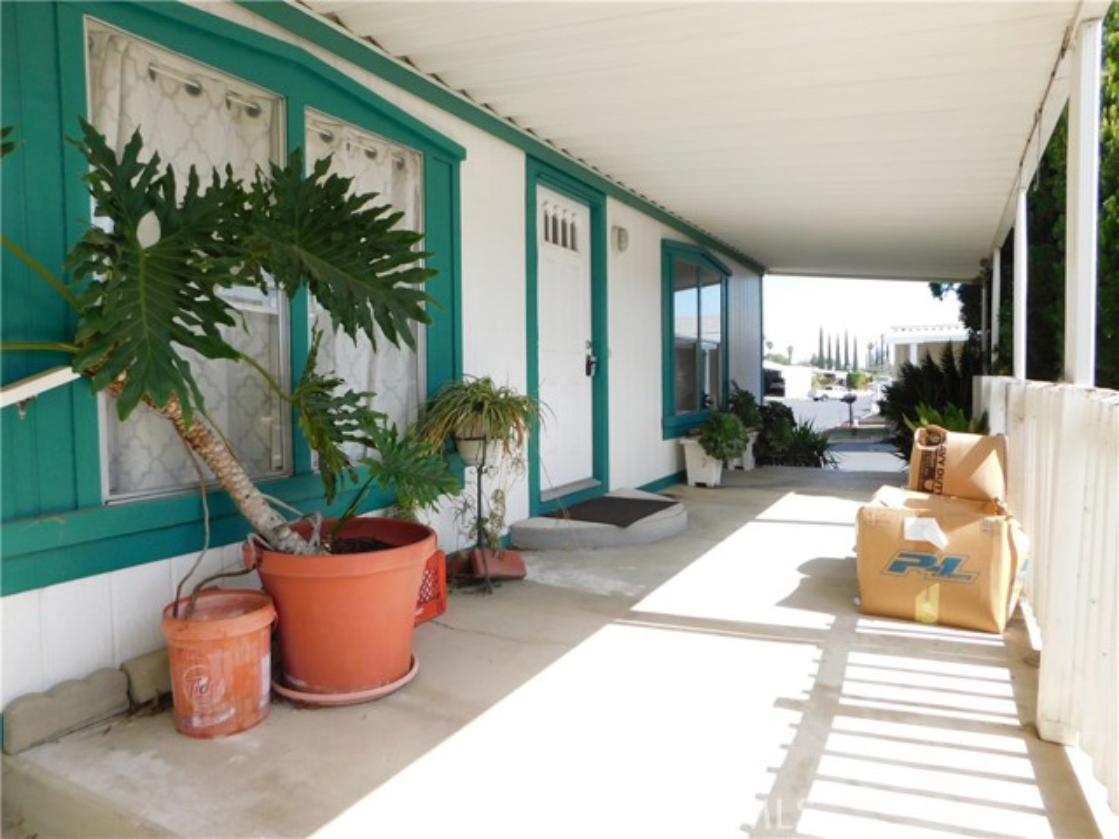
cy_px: 420
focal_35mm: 23
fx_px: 744
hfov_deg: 73.9
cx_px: 560
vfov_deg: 58.9
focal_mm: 4
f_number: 3
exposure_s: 1/500
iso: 125
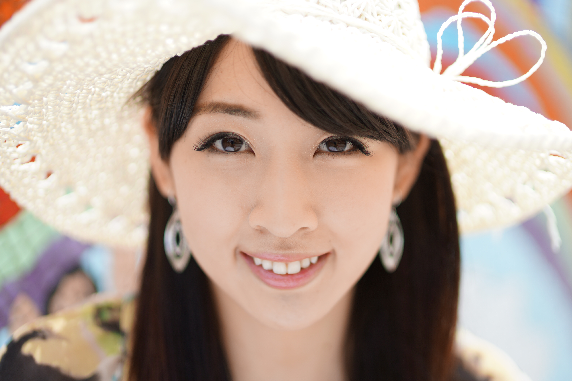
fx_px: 794
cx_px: 286
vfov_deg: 27.0
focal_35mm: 50
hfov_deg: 39.6
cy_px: 190
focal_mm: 50
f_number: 1.4
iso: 100
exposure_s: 1/2500
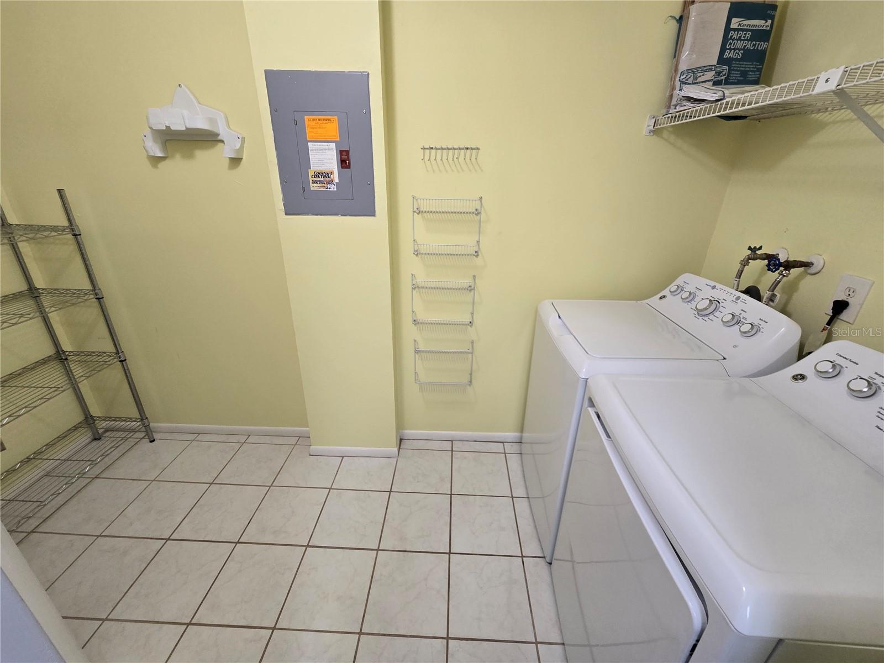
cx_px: 442
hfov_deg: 106.2
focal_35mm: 13
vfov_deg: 89.9
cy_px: 332
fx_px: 332
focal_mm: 2.2
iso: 125
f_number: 2.2
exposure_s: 1/60
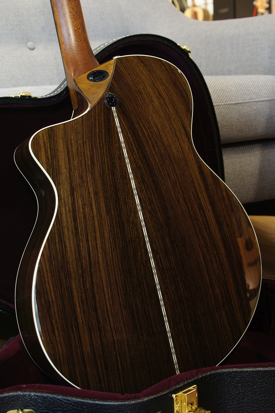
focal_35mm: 60
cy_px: 206
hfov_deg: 22.6
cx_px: 138
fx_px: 689
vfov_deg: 33.4
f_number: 7.1
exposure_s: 1/3
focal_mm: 40
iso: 100
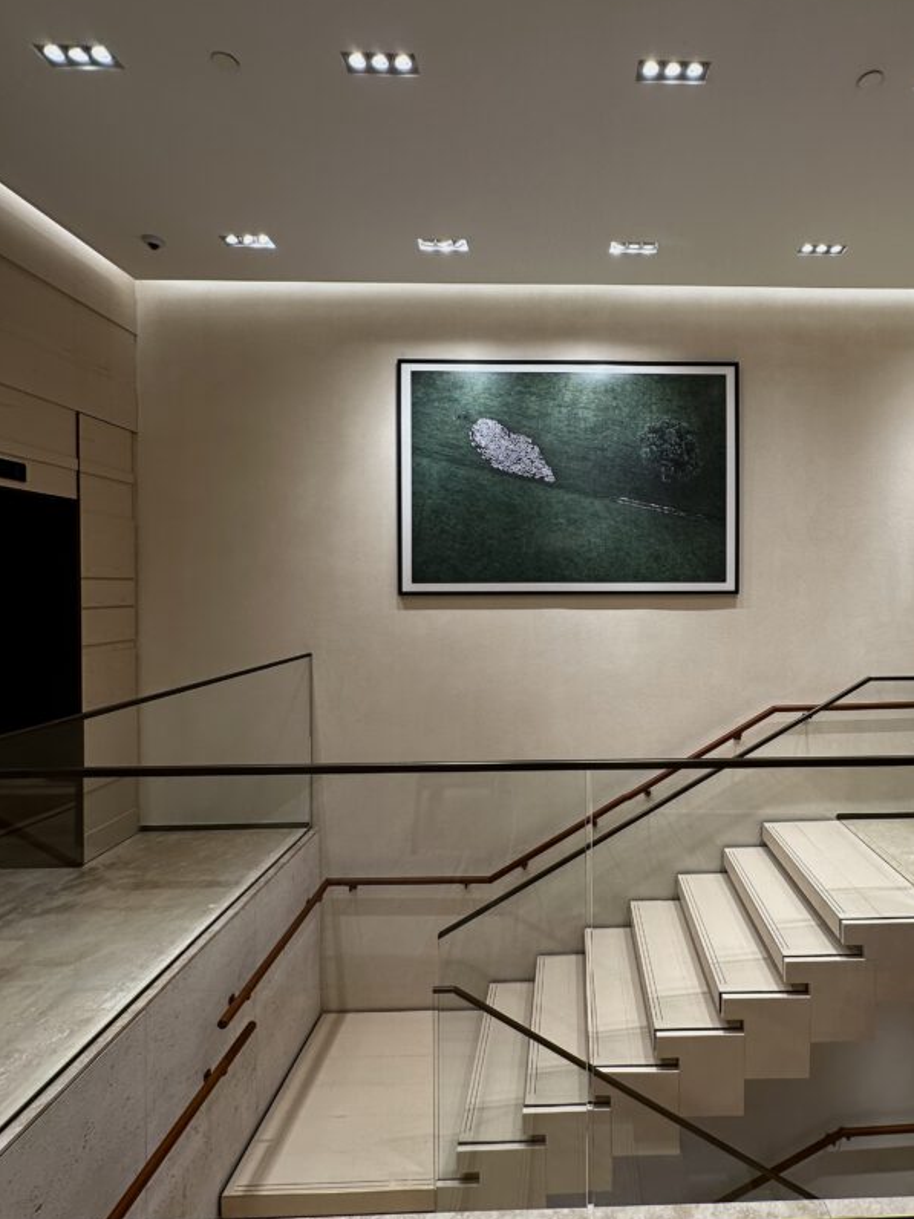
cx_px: 585
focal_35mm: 18
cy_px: 590
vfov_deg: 87.7
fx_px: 634
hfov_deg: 70.2
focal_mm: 2.22
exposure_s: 1/149
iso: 50
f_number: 2.2
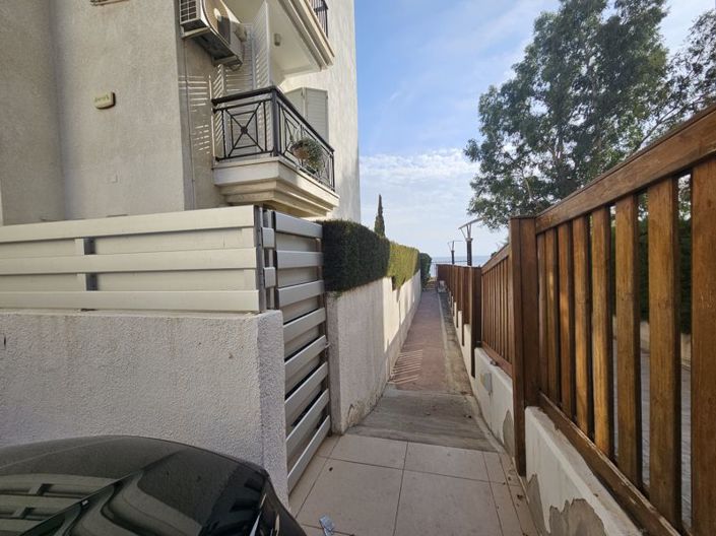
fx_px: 269
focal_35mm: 13
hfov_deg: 106.2
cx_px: 358
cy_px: 268
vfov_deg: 89.9
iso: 50
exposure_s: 1/2157
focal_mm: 2.2
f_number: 2.2
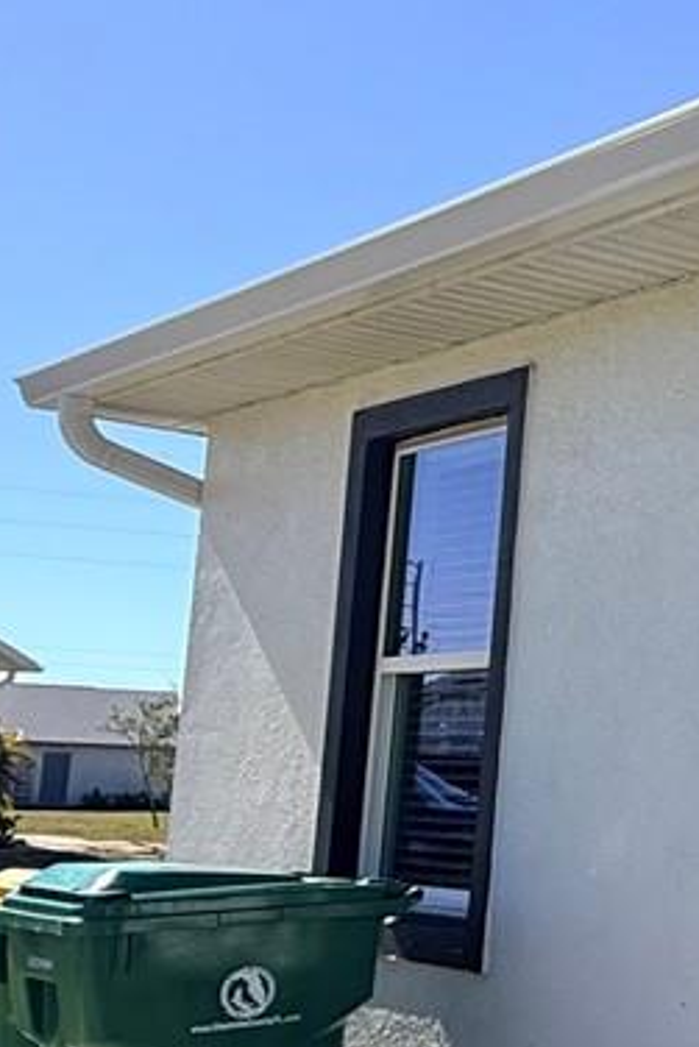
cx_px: 1220
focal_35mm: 62
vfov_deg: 32.3
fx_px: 1804
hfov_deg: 18.0
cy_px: 579
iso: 50
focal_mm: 2.22
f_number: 2.2
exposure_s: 1/2024
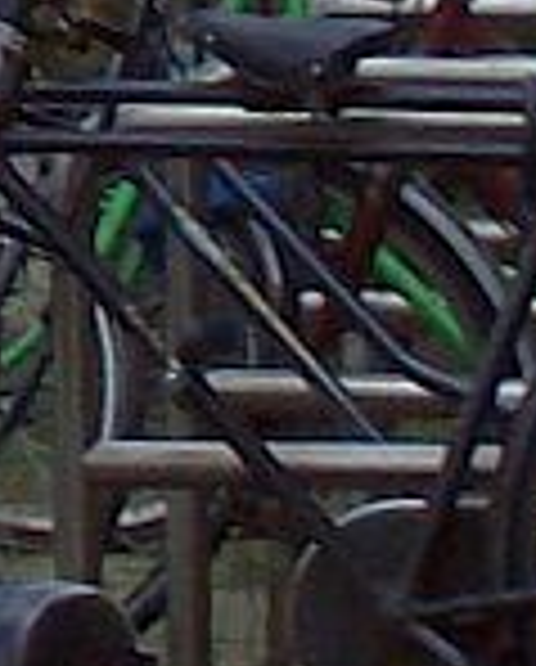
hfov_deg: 2.3
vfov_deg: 2.8
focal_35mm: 672
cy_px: -929
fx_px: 13284
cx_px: -1631
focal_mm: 16.6
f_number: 4.6
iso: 100
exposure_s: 1/382
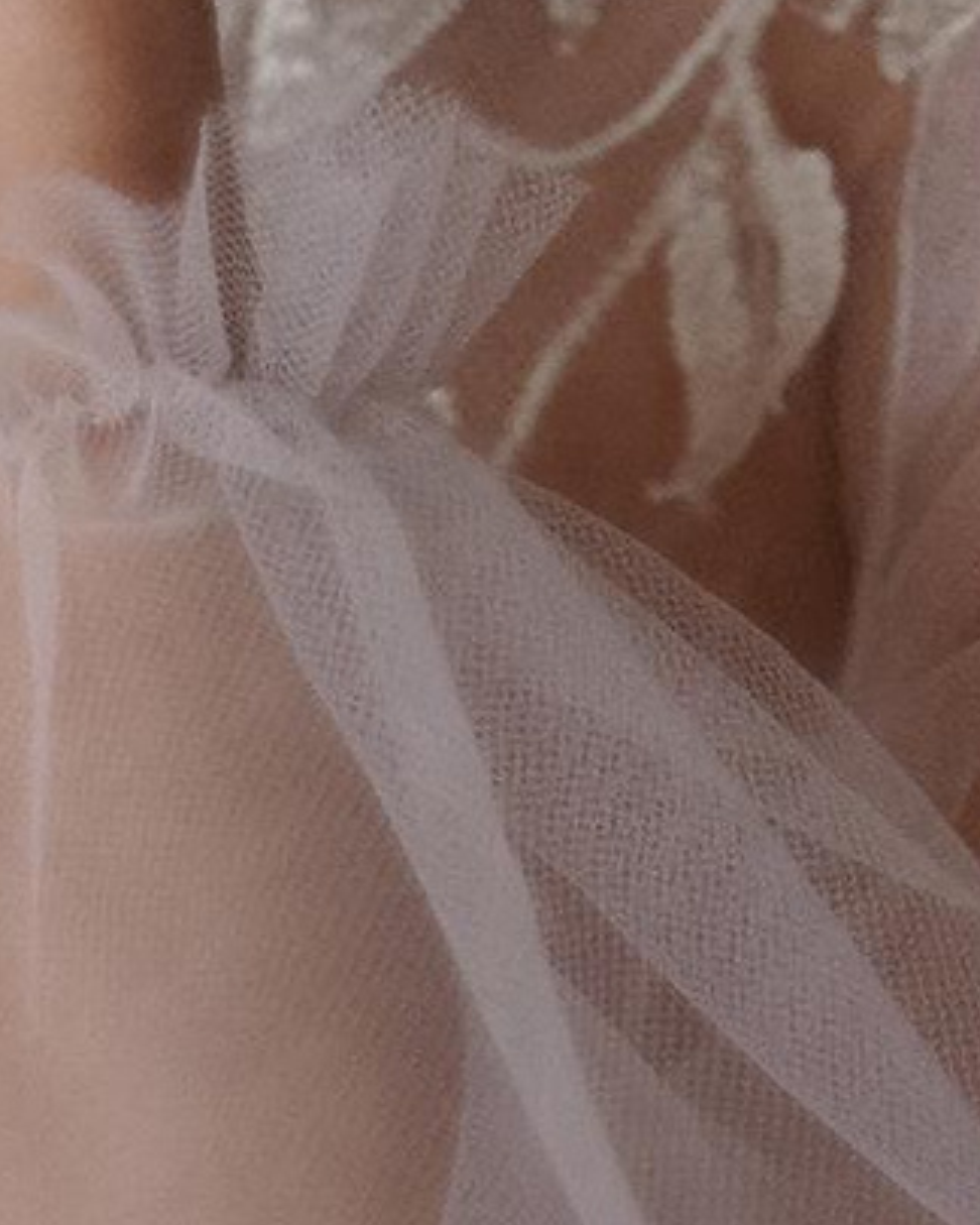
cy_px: -1219
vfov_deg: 3.3
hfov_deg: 2.6
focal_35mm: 588
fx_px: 21318
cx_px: -1101
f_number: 2.8
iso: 1000
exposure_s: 1/320
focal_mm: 66
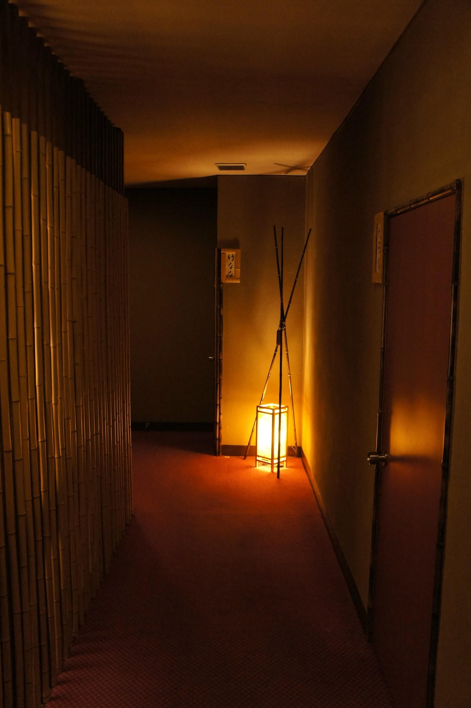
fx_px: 589
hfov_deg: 43.6
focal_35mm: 30
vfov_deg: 62.0
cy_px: 354
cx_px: 236
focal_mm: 20
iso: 1600
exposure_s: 1/20
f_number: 4
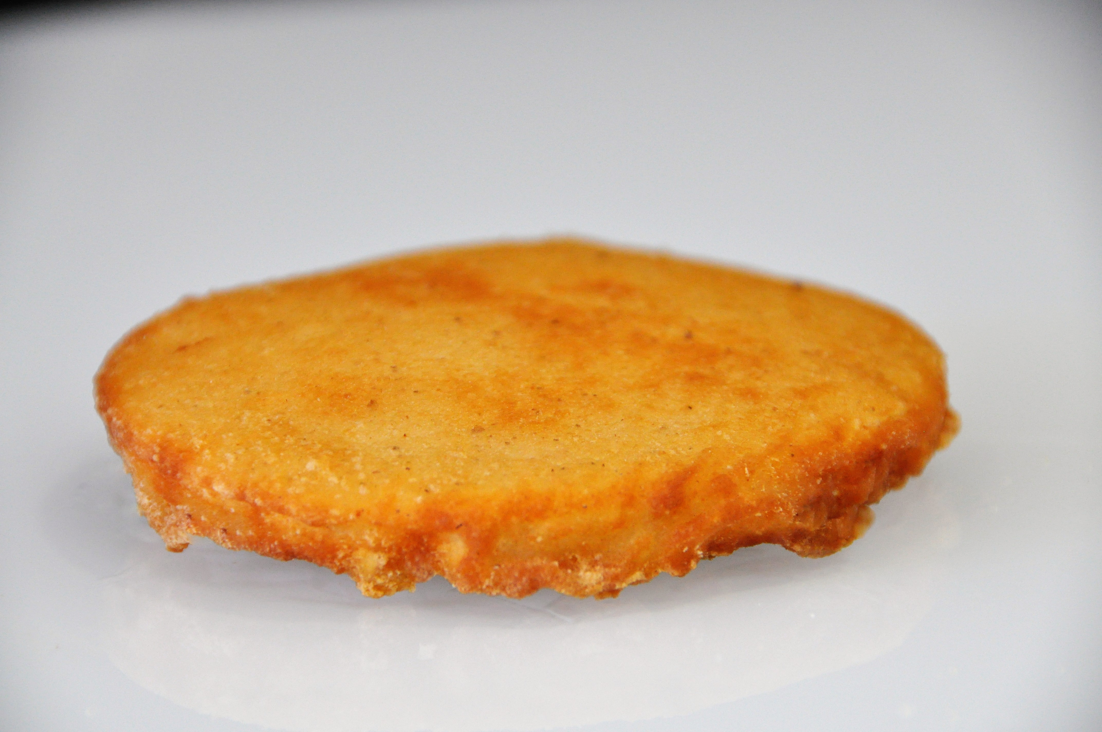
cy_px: 366
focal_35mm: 300
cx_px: 551
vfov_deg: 4.6
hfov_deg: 6.9
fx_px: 9172
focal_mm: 200
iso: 1600
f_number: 5.6
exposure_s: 1/180
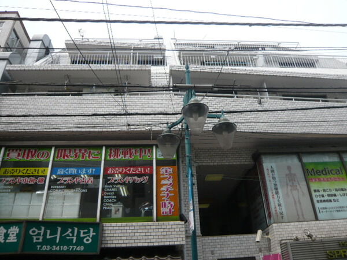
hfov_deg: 63.4
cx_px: 174
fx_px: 281
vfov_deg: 49.7
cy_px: 130
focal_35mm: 28
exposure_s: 1/160
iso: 100
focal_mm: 4.6
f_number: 8
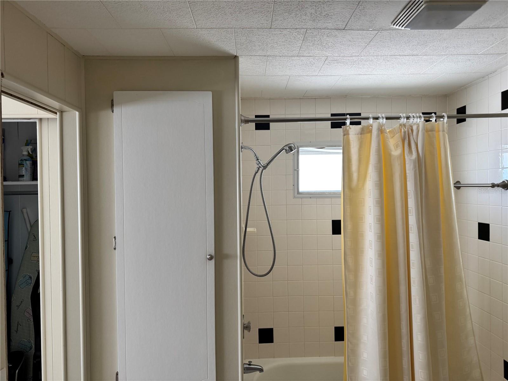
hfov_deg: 71.6
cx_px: 254
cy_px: 190
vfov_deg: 56.8
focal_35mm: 24
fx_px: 352
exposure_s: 1/121
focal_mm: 6.76
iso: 160
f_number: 1.78
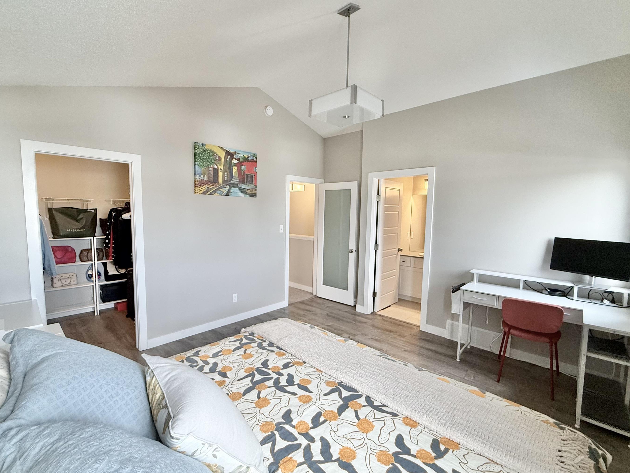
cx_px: 291
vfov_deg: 78.1
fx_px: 291
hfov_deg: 94.3
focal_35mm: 16
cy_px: 237
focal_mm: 2.22
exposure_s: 1/120
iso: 250
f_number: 2.2
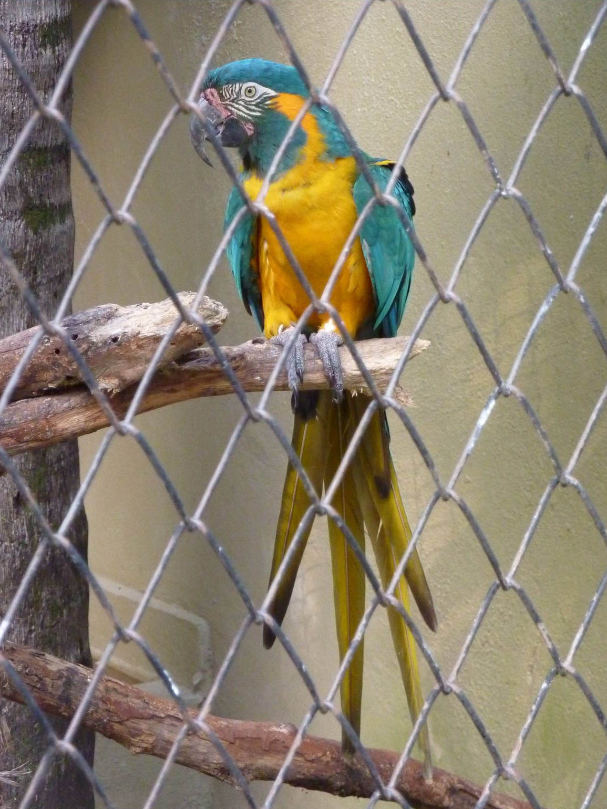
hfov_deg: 11.1
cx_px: 310
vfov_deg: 14.8
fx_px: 3110
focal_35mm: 133
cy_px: 419
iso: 800
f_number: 4.4
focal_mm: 21
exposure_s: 1/100
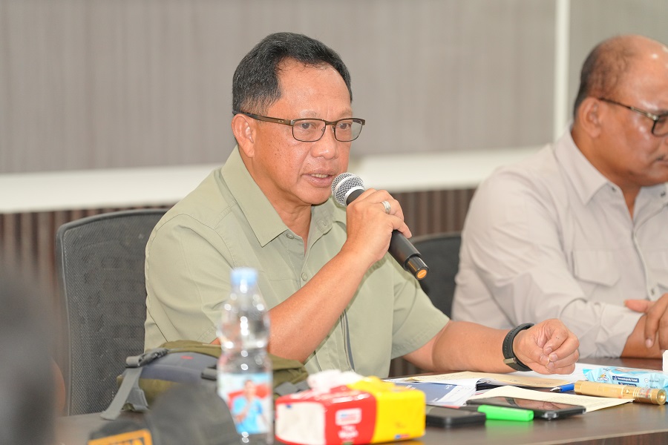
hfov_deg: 10.3
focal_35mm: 200
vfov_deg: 6.9
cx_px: 334
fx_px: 3711
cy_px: 222
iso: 1600
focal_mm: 200
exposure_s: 1/200
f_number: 2.8
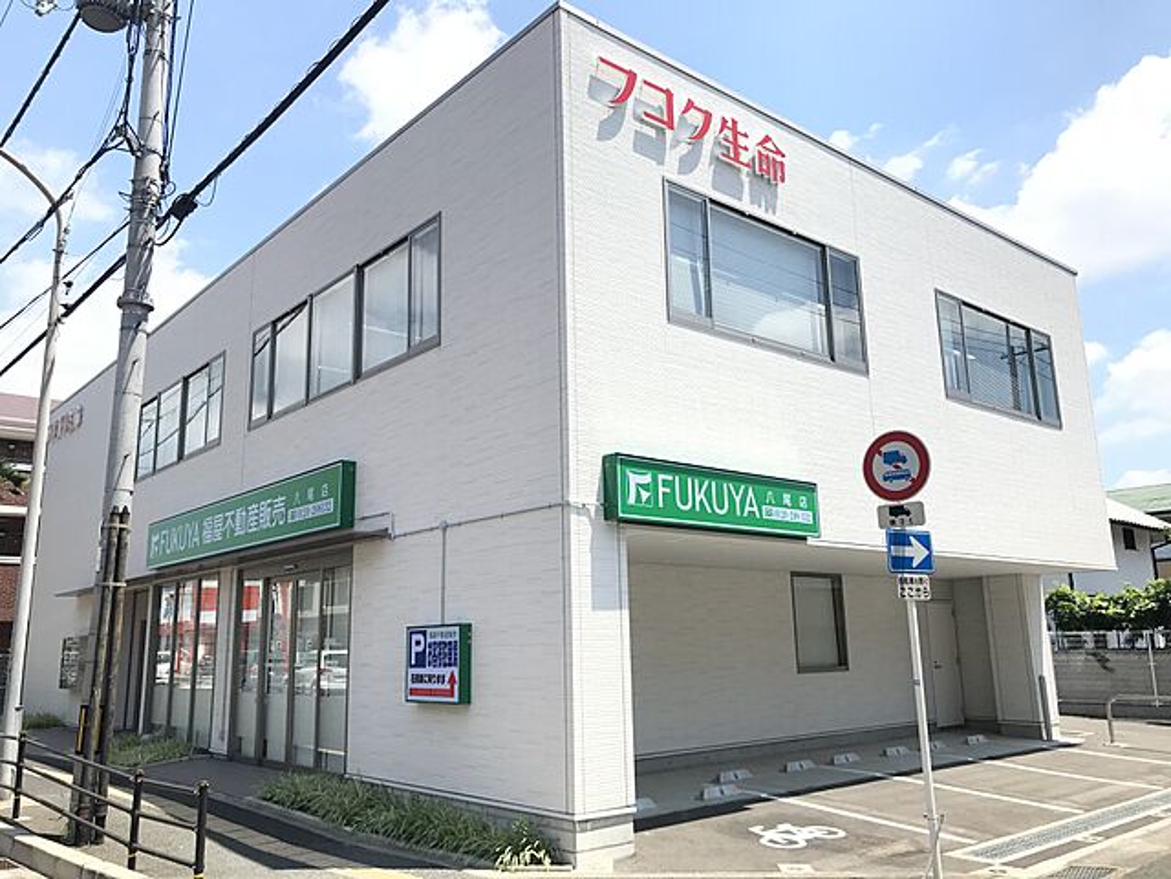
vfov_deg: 49.7
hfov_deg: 63.4
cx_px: 586
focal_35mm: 28
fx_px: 947
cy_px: 440
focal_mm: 3.99
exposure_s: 1/1842
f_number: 1.8
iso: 20
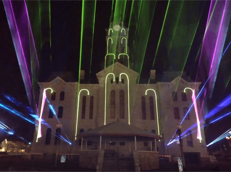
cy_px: 86
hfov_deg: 65.4
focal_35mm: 27
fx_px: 180
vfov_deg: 51.2
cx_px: 116
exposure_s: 1/13
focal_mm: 4.71
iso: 4800
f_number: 1.7
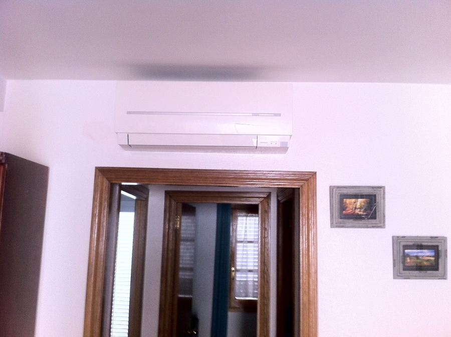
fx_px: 455
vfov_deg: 40.6
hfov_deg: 52.7
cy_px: 168
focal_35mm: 35
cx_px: 226
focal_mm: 3.85
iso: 100
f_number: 2.8
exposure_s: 1/15
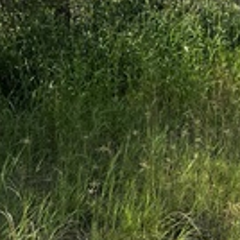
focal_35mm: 110
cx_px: 56
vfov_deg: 13.9
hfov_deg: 15.8
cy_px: -206
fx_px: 863
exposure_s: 1/2404
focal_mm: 5.7
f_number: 1.5
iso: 50
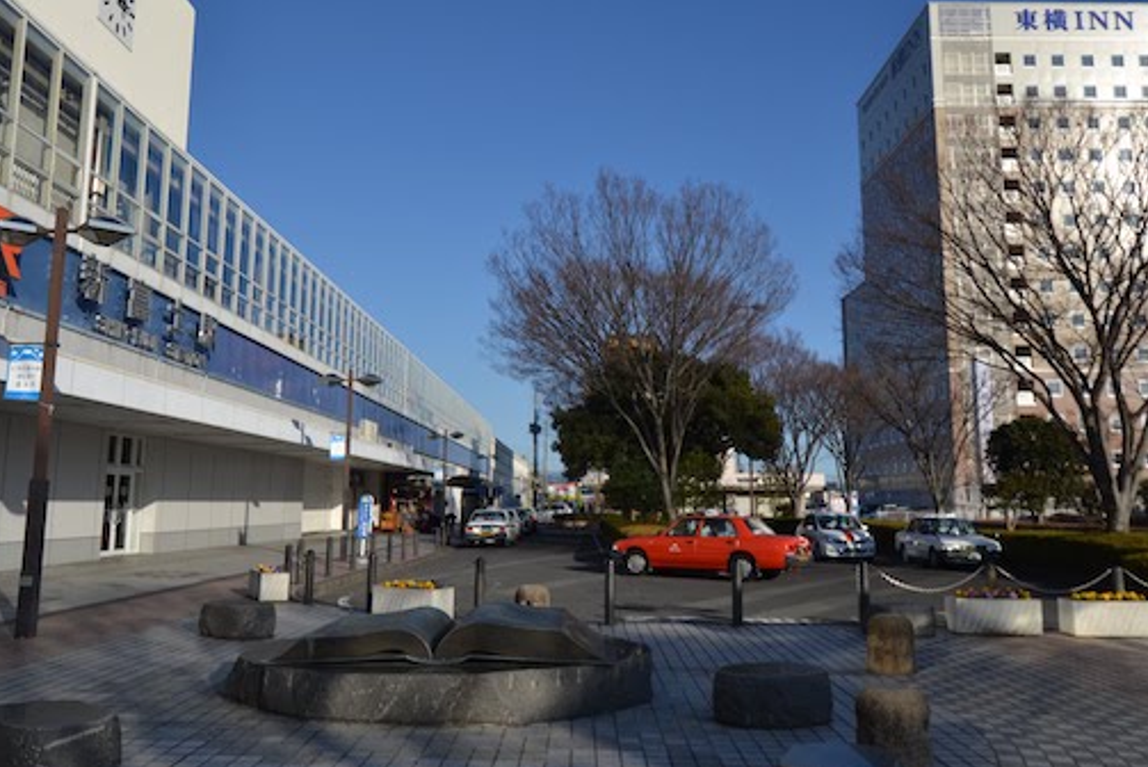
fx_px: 914
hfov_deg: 64.3
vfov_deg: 45.4
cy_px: 339
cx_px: 573
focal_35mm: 29
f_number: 6.3
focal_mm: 15
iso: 100
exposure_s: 1/500
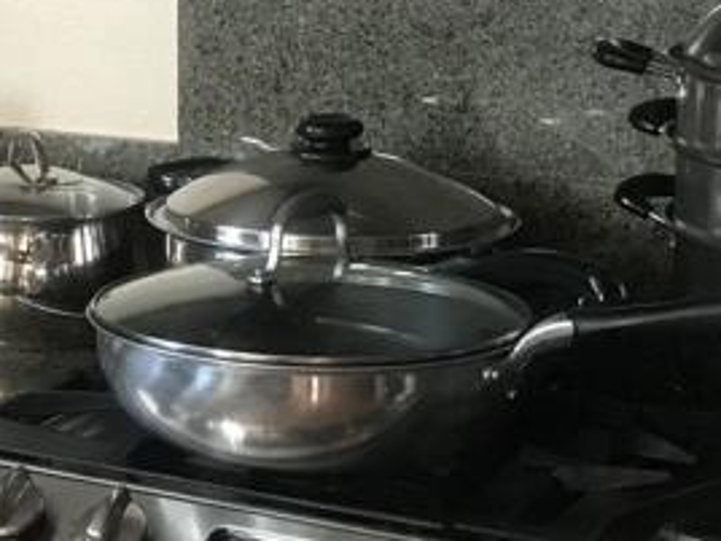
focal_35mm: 107
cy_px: -19
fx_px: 2229
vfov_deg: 13.6
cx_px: -46
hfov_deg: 17.8
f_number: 1.8
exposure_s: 1/15
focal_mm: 3.99
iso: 64
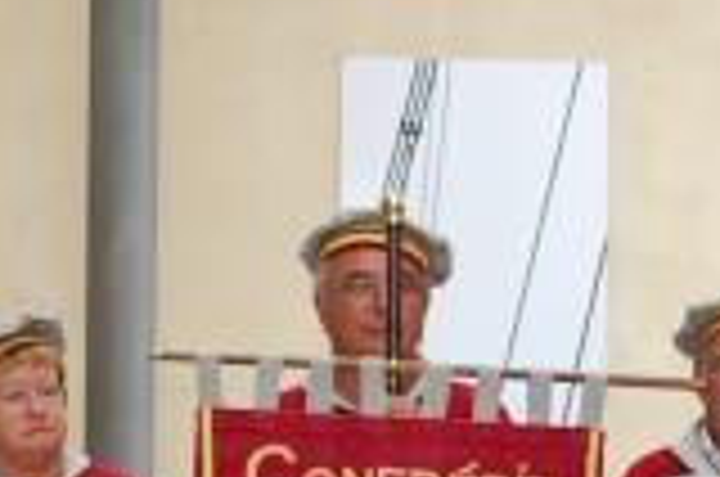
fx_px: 3912
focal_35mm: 196
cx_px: 248
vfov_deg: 6.9
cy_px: 632
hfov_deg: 10.5
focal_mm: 26
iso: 200
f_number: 4.2
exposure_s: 1/80
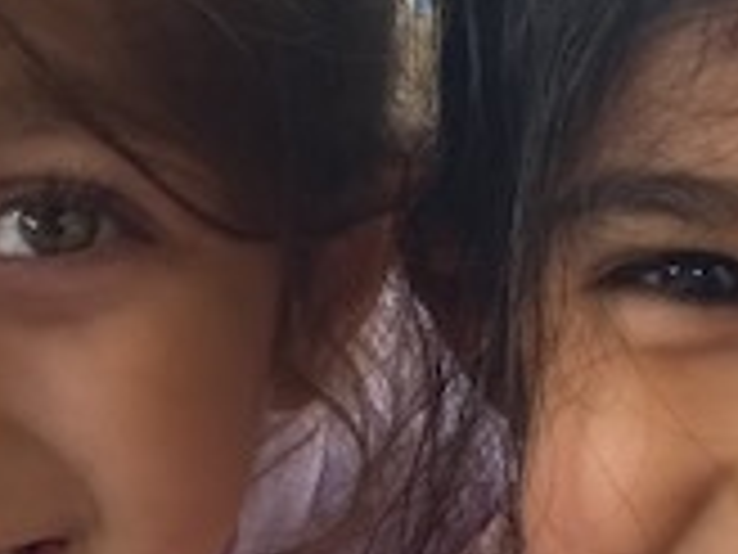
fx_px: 2708
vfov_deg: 11.6
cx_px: 382
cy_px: 428
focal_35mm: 127
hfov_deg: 15.5
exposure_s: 1/115
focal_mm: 4.25
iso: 125
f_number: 1.8
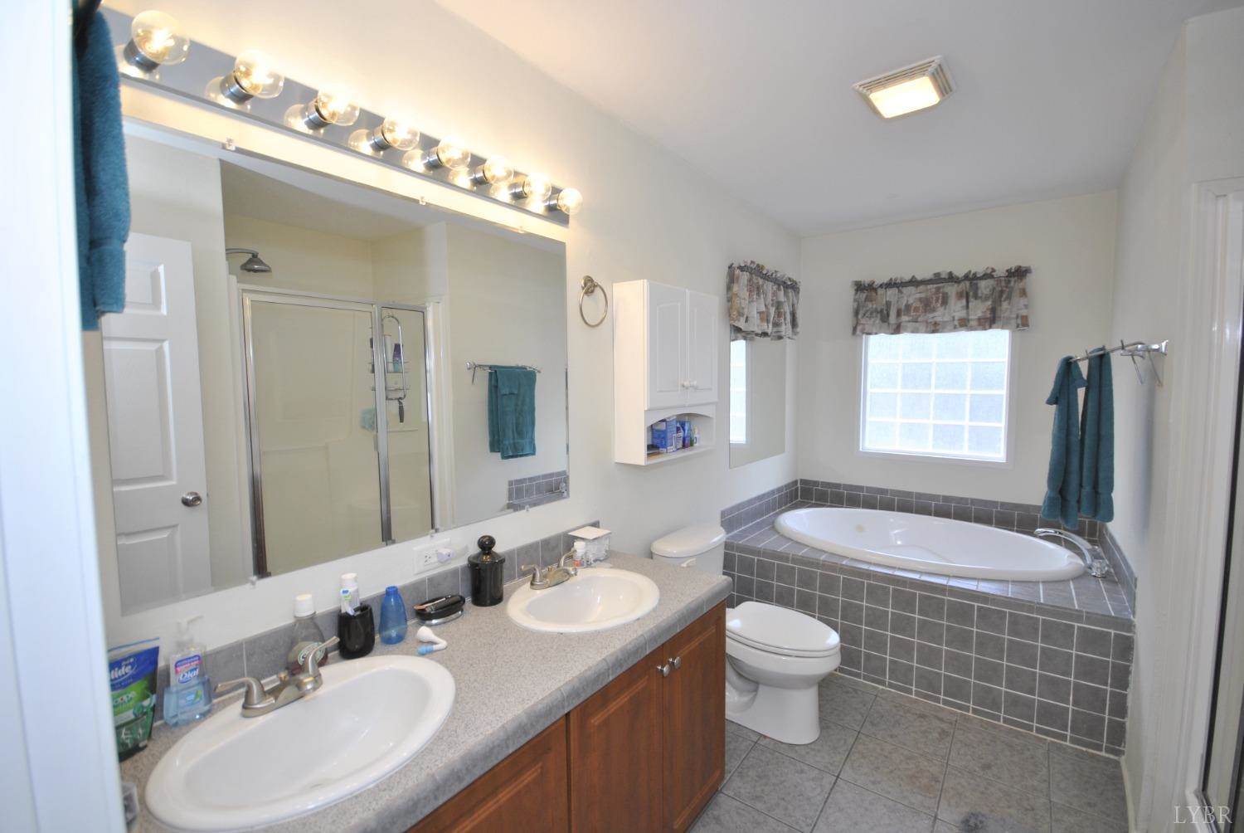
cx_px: 622
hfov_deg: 100.3
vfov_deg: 77.5
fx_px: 519
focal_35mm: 15
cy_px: 416
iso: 200
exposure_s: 1/50
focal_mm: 10
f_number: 4
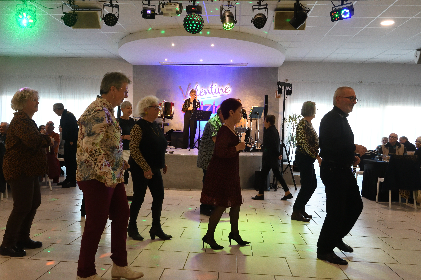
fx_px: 351
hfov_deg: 61.9
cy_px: 140
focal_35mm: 30
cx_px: 210
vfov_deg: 43.6
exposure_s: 1/125
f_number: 5.6
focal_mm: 20
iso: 4000
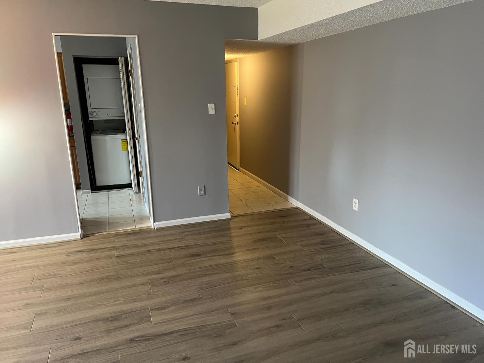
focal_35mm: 26
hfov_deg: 67.3
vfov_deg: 53.1
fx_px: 364
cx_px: 242
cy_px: 182
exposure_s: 1/60
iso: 250
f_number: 1.6
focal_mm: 5.1
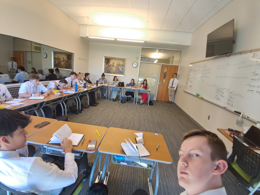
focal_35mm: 16
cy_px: 98
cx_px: 130
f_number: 2.2
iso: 125
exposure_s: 1/40
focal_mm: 1.64
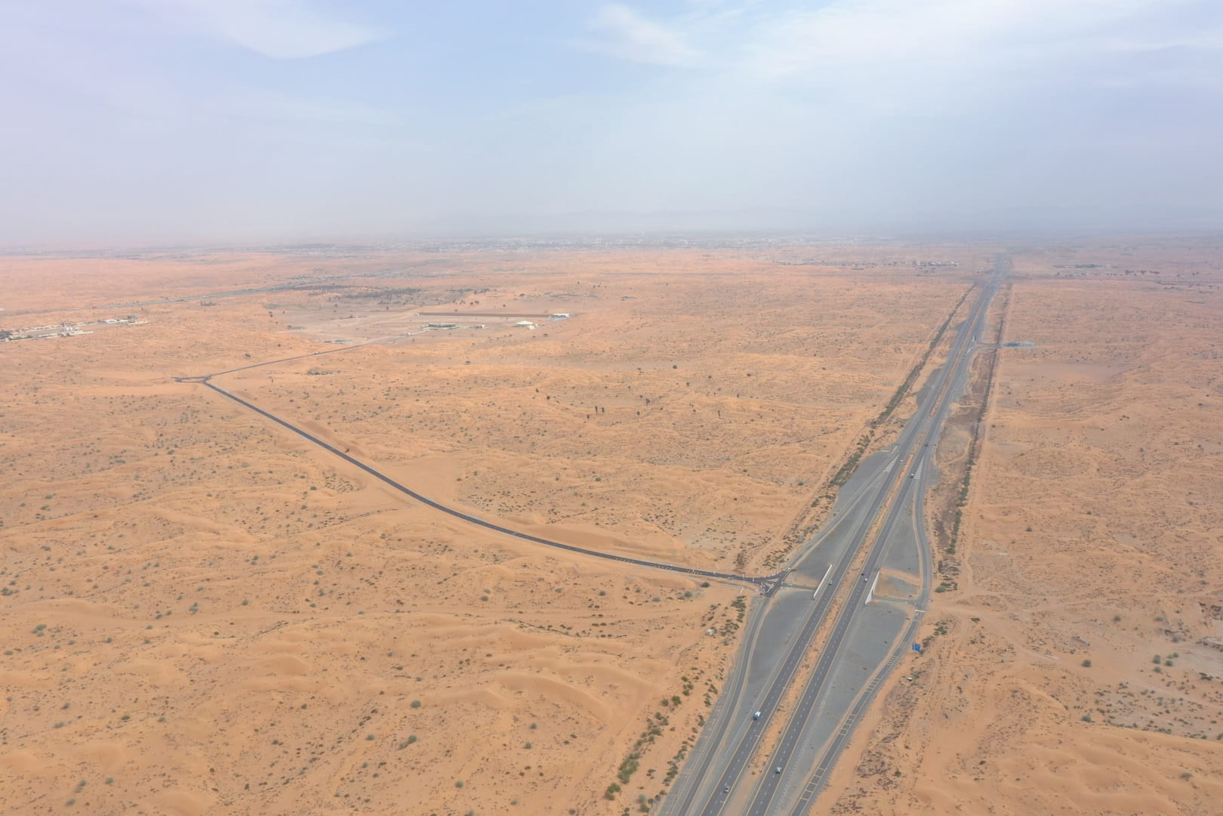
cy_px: 408
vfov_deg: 46.4
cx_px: 612
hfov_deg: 65.5
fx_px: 951
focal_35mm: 28
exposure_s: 1/200
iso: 100
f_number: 8
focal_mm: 10.26
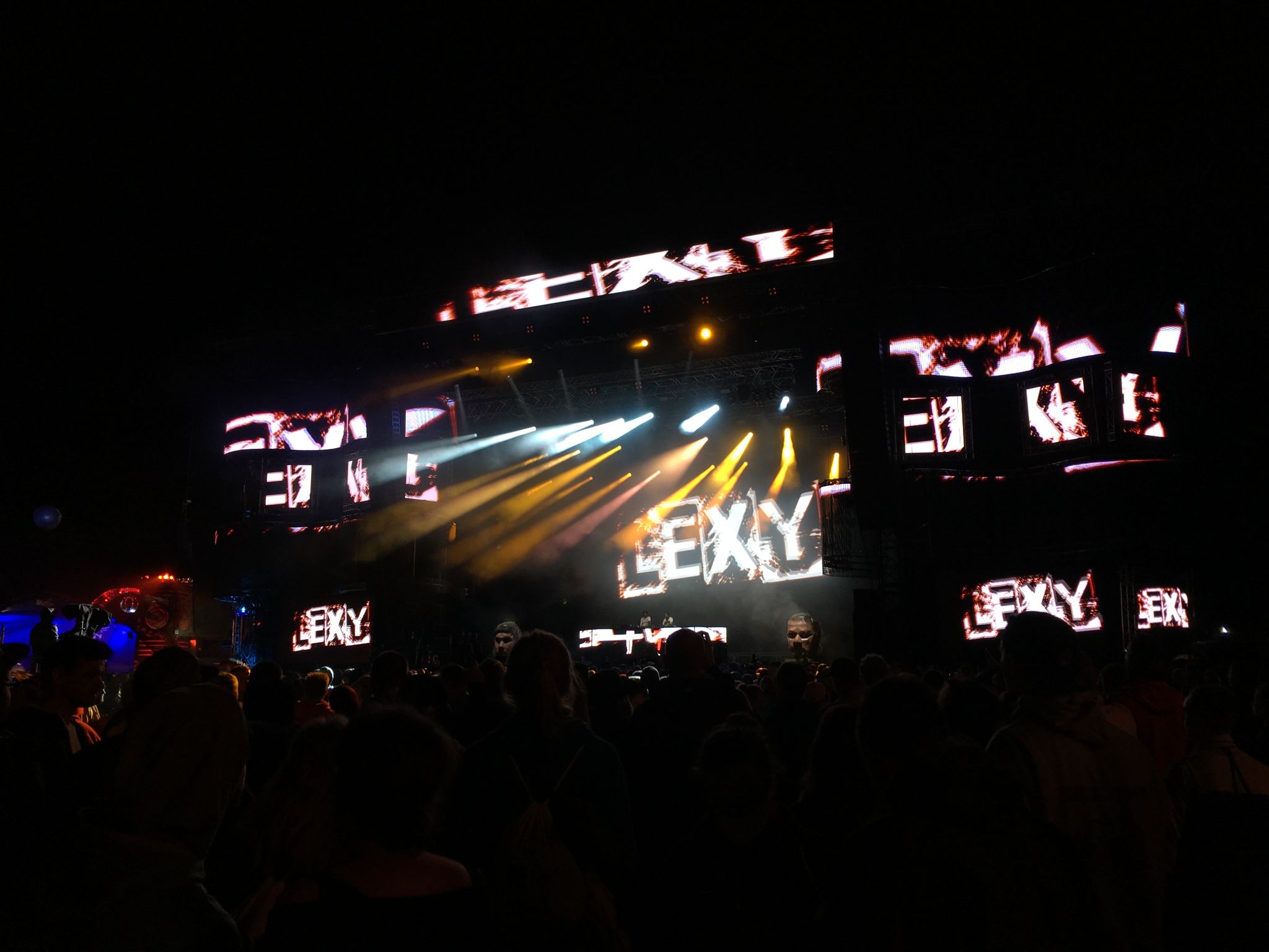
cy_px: 476
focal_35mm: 29
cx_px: 634
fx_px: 1063
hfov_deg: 61.7
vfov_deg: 48.2
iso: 32
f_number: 2.2
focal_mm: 4.15
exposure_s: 1/33
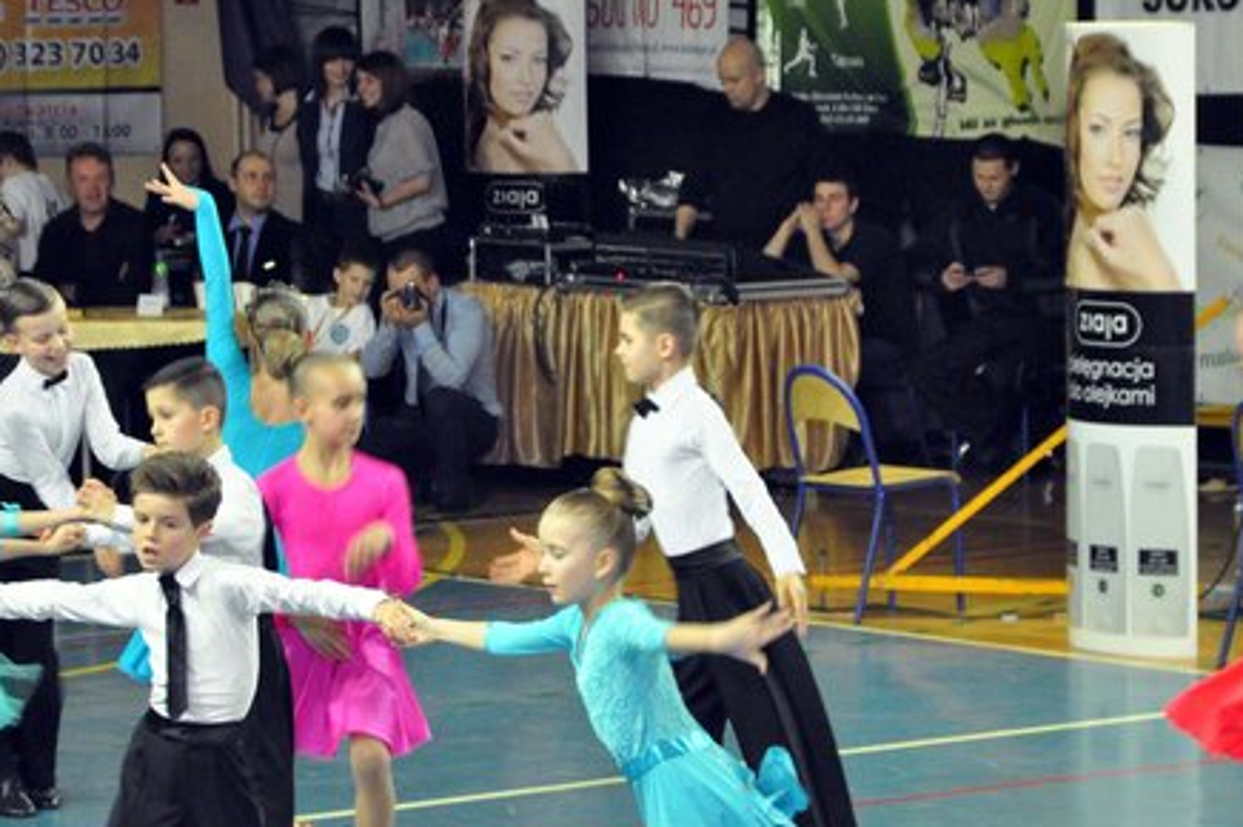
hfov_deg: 11.5
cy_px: 605
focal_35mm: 179
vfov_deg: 7.7
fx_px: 6176
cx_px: 556
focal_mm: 80
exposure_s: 1/60
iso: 2800
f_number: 6.3
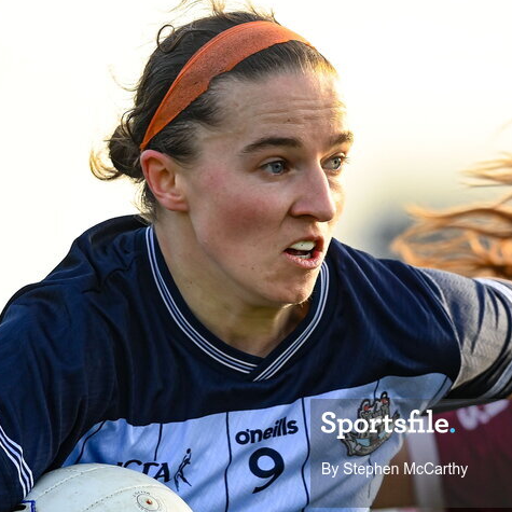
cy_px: 354
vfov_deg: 1.6
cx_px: 364
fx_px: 18407
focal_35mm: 1100
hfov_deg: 1.6
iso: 1000
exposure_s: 1/2000
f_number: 4
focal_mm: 600
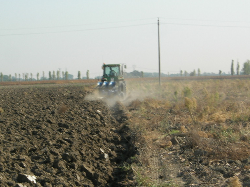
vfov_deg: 9.8
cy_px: 91
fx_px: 1098
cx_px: 114
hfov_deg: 13.0
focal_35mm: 152
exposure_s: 1/150
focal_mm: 23.4
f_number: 8.2
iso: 64
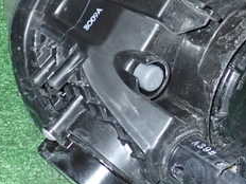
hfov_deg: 20.9
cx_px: 189
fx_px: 661
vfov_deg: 15.8
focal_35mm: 93
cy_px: 52
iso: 800
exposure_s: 1/40
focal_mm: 6.37
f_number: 7.1
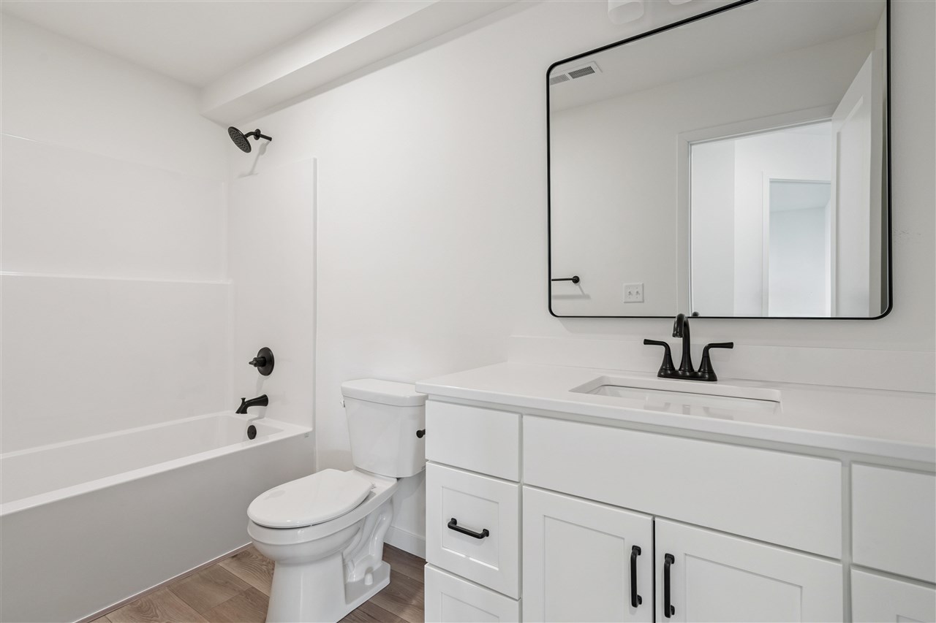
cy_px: 312
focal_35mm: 16
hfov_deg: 96.7
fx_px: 416
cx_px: 468
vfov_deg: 73.7
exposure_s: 1/15
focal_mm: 16
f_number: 8
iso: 400
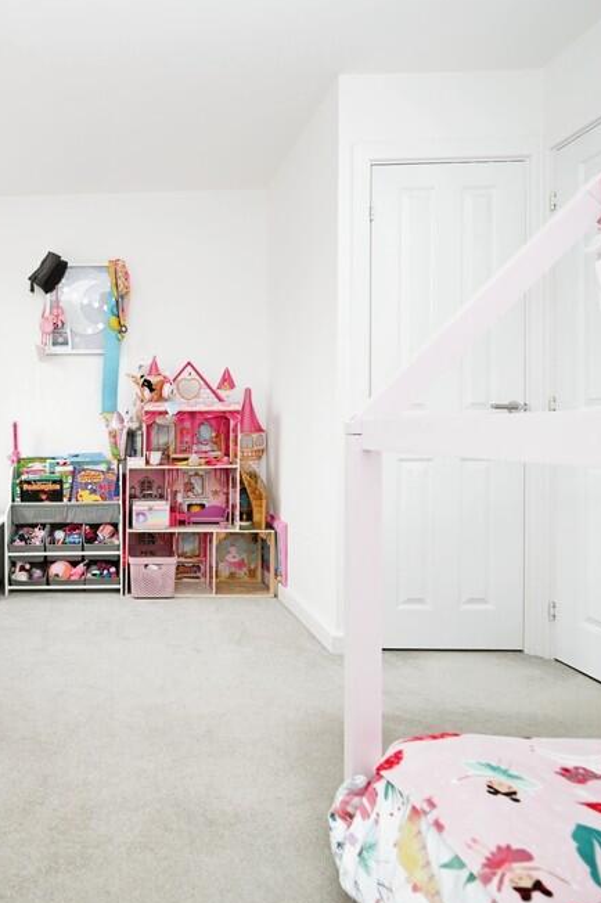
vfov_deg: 78.6
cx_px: 97
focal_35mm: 22
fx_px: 551
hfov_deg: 52.4
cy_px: 441
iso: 250
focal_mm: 14
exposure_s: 1/60
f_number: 4
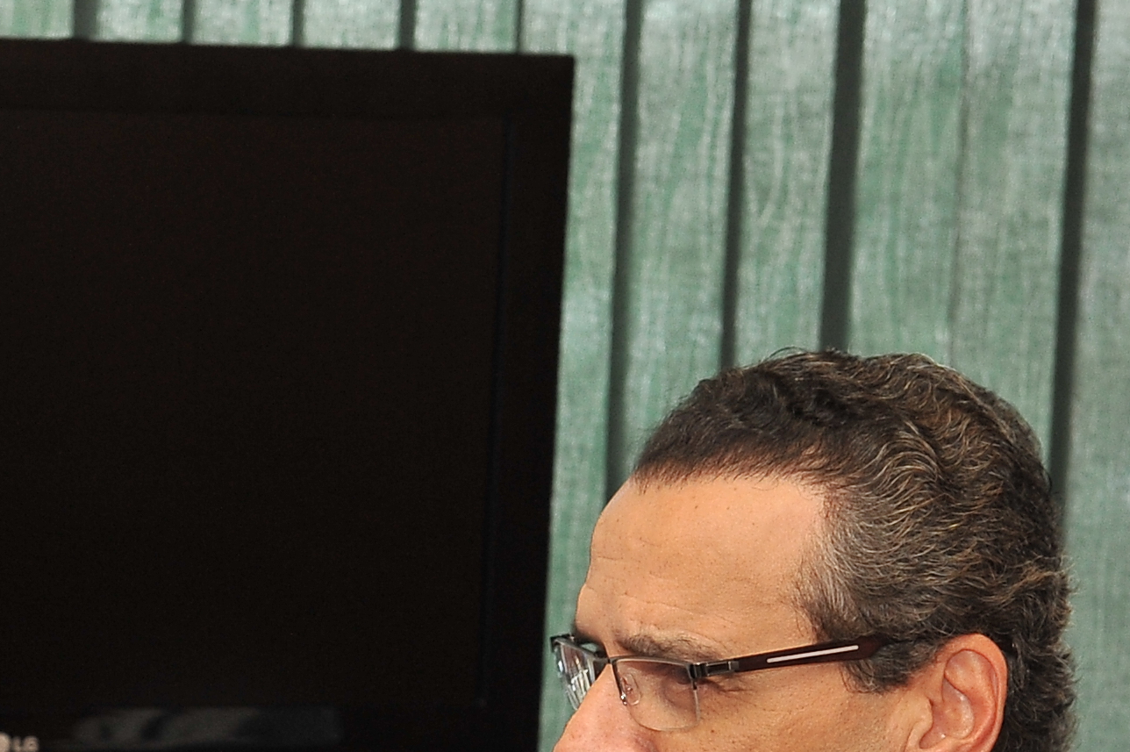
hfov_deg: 11.0
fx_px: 5803
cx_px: -32
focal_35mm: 185
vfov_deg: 7.3
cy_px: 1178
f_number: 5.6
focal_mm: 56
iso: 800
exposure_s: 1/80
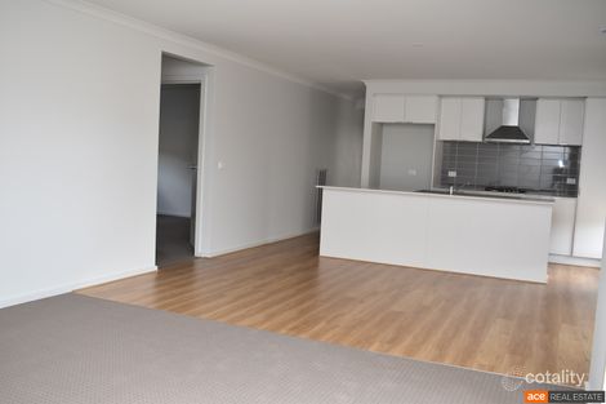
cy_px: 202
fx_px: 555
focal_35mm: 33
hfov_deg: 57.2
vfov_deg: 39.9
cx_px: 303
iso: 800
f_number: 5.6
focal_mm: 22
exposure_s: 1/125
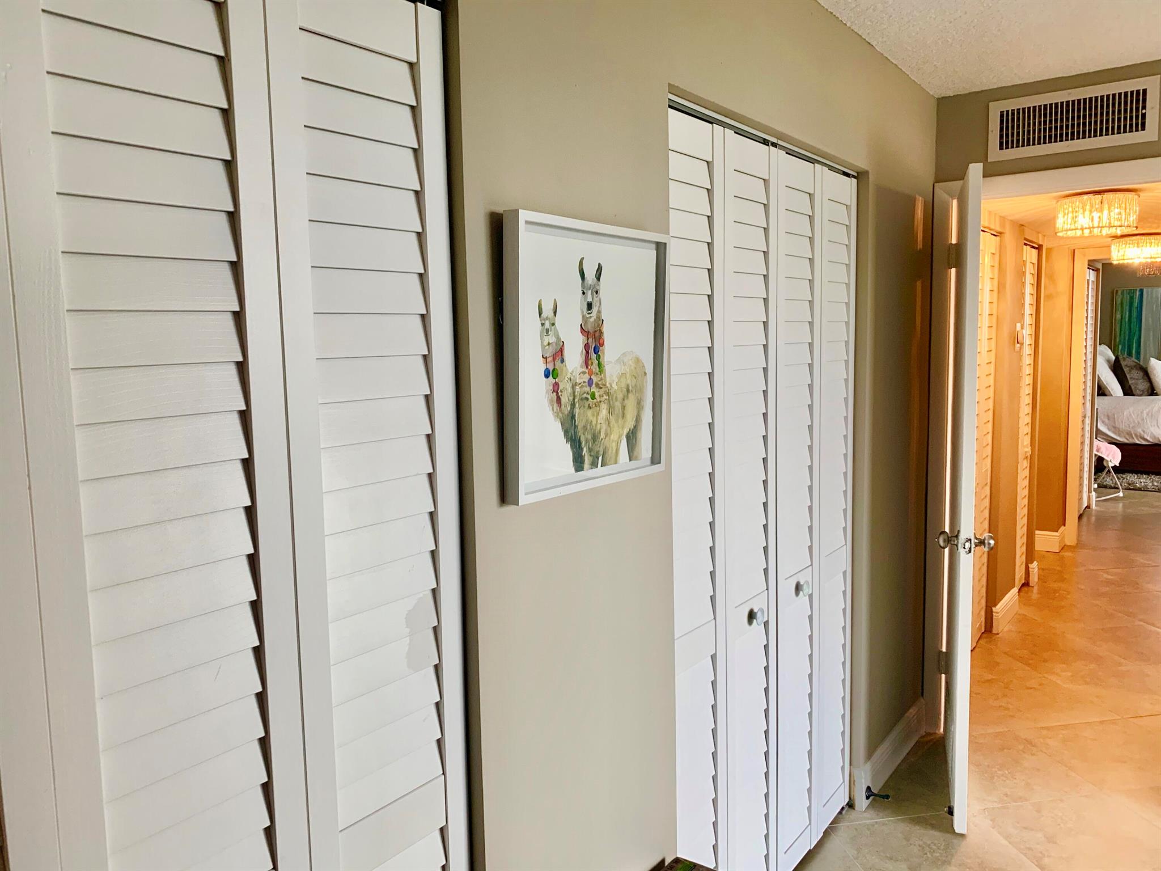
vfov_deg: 53.1
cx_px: 580
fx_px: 872
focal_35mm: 26
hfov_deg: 67.3
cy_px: 436
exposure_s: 1/60
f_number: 1.8
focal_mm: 4.25
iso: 100
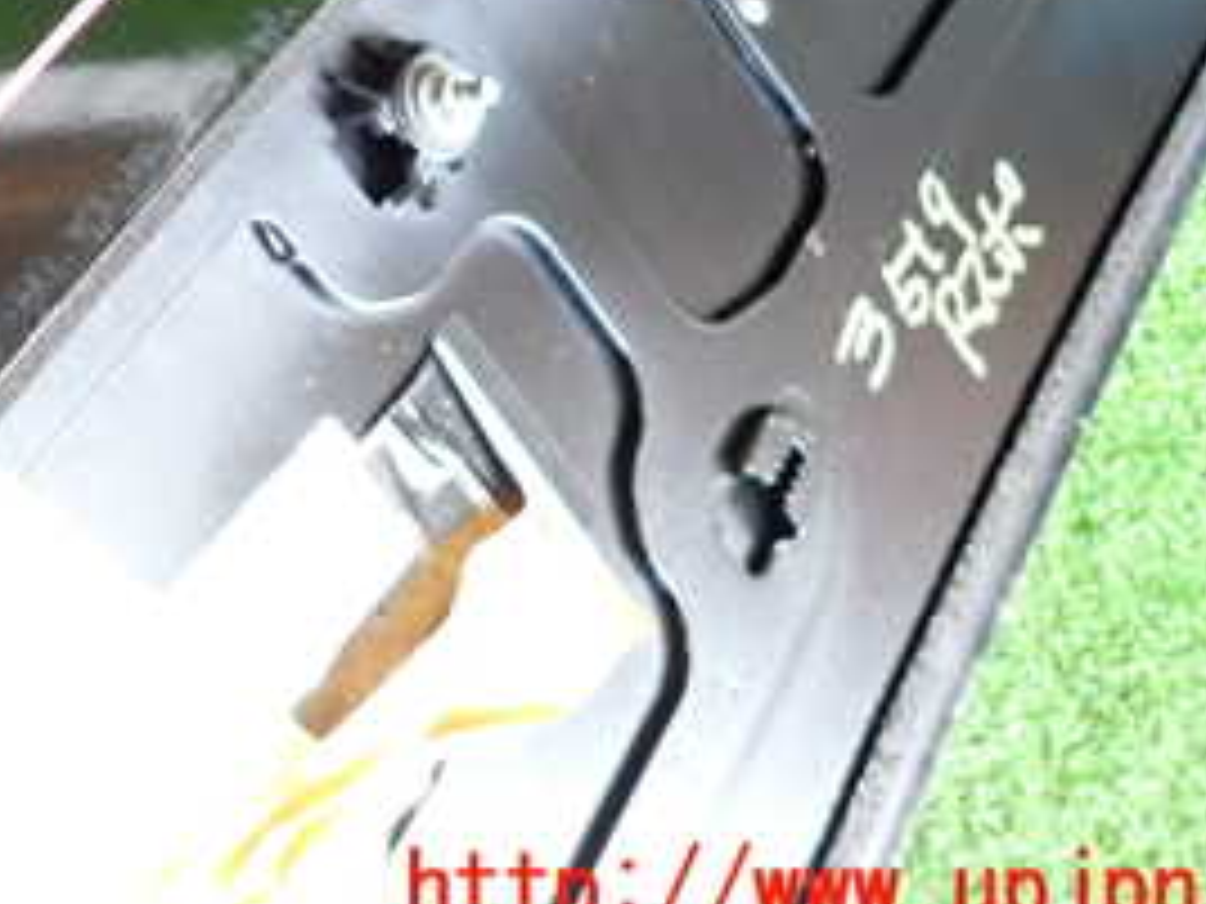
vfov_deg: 24.5
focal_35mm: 56
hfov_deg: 32.3
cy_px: -63
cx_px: 72
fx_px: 1951
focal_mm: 4.5
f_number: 2
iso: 250
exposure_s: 1/30
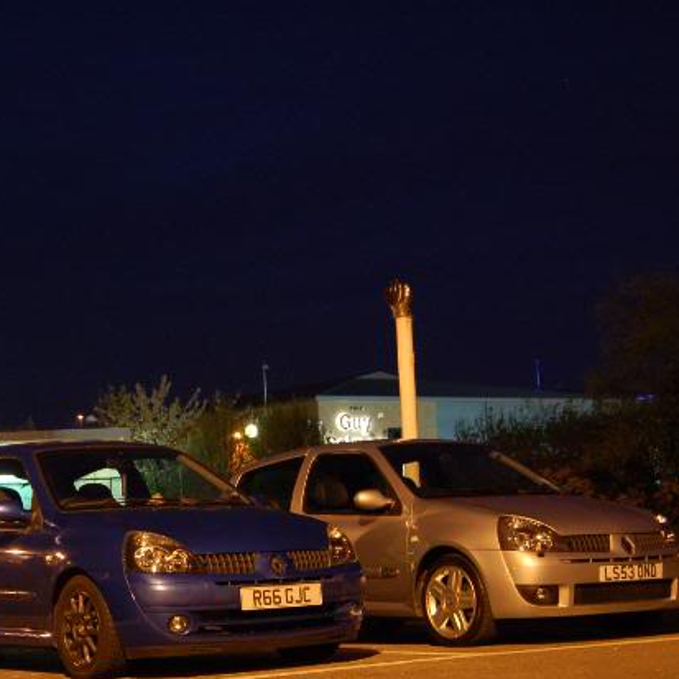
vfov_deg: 23.3
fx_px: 1642
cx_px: 136
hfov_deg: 23.0
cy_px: 436
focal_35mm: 74
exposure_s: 1/2.5
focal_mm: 30
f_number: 4.5
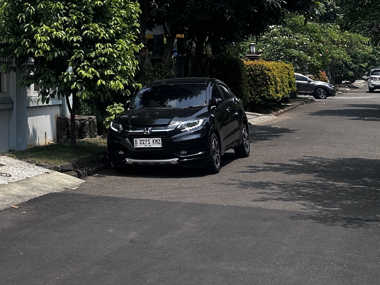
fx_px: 703
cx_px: 10
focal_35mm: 64
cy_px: -49
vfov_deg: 21.4
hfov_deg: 28.6
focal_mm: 6.86
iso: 80
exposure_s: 1/5848
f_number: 1.78
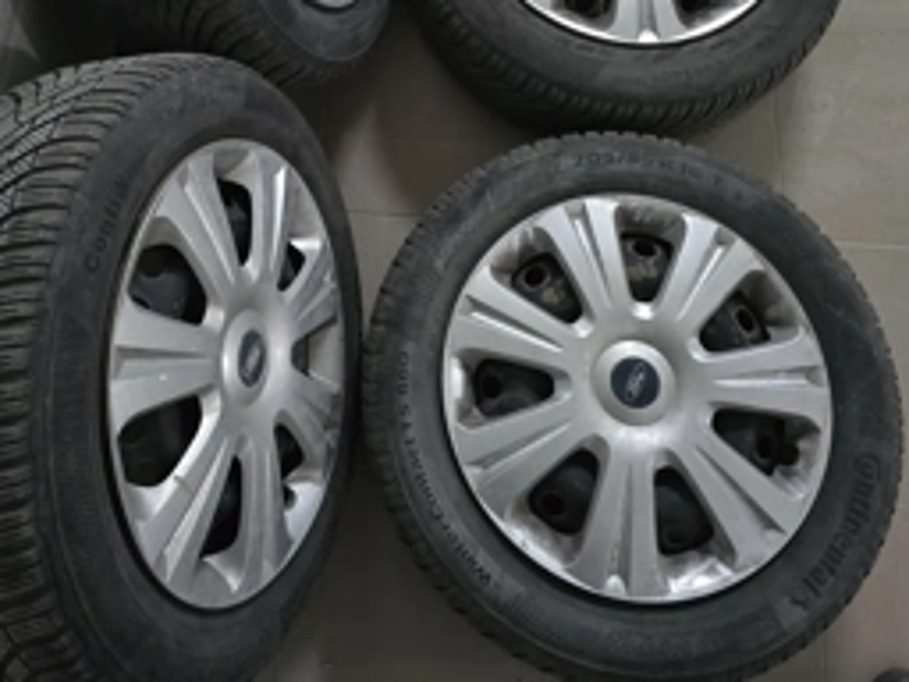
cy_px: 82
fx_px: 945
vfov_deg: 37.3
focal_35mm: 36
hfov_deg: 51.2
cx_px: 391
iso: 1600
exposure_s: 1/25
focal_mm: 6.3
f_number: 1.7
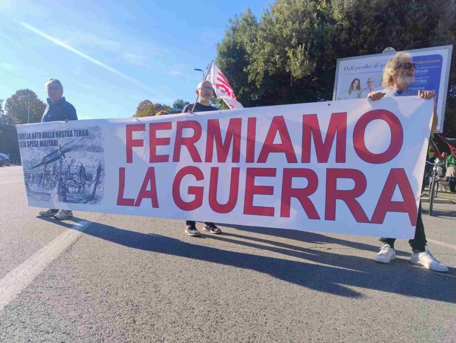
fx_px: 317
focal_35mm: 24
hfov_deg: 71.5
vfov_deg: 56.9
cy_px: 172
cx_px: 228
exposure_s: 1/997
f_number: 1.8
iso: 100
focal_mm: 5.56
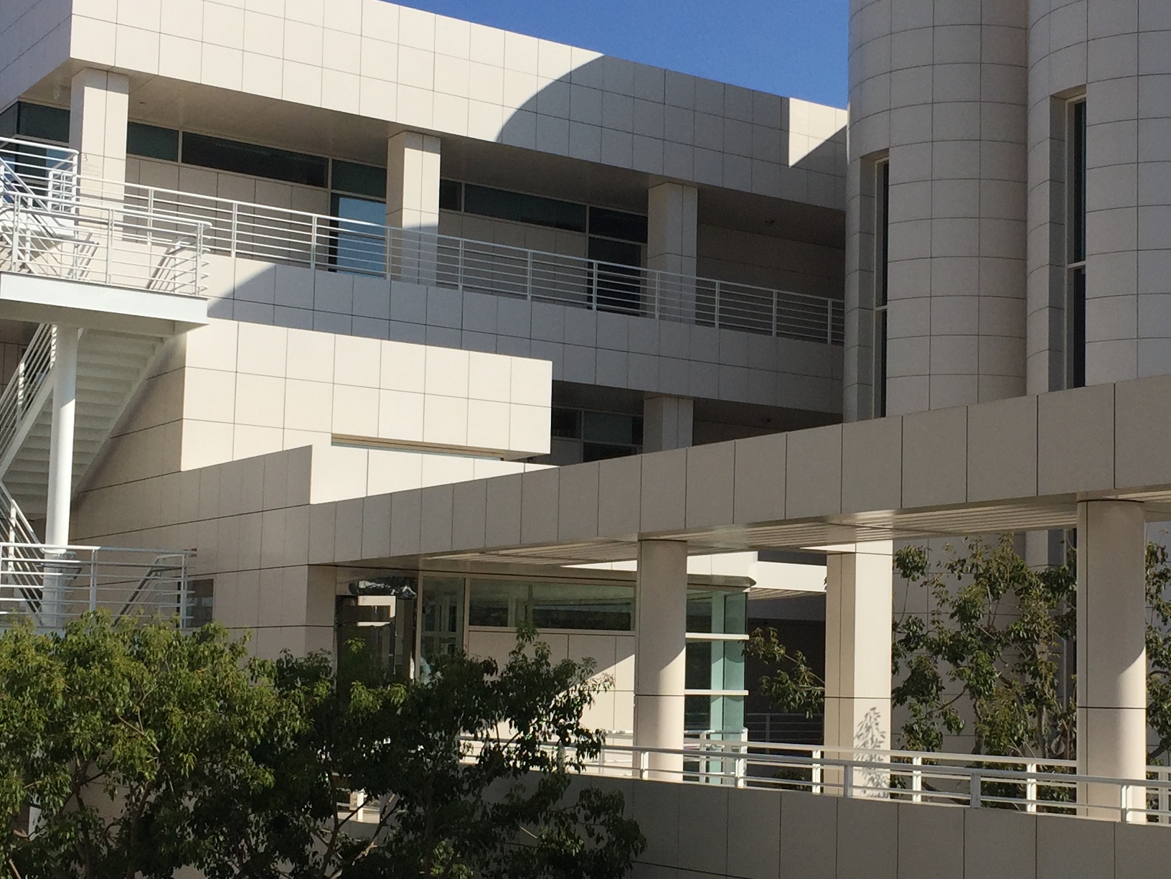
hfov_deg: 33.0
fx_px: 1962
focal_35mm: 58
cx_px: 747
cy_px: 497
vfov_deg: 25.2
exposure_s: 1/4405
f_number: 2.2
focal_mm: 4.15
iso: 32
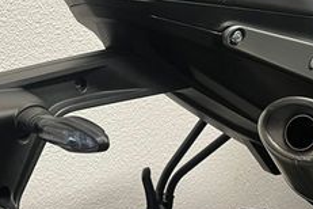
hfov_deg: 26.9
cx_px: 108
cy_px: 160
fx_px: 652
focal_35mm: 75
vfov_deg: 18.1
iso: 100
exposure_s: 1/50
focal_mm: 5.1
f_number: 1.6
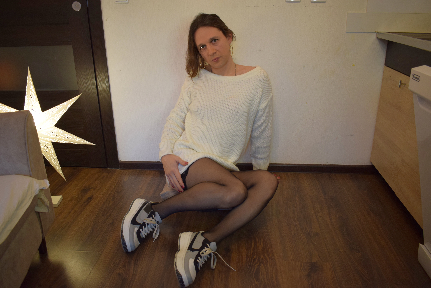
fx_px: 359
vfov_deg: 43.6
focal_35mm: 30
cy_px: 144
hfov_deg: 61.9
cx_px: 216
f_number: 3.5
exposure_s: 1/60
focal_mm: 20
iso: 1000
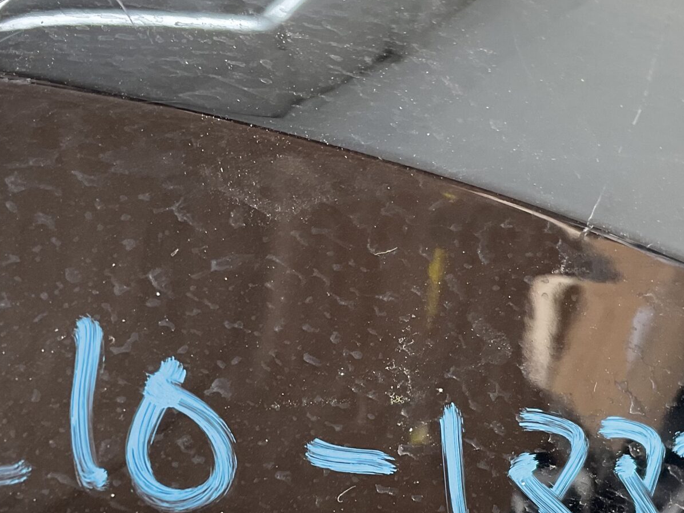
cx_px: 385
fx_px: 1225
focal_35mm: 62
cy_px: 415
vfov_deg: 23.3
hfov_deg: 31.2
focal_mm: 3
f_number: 1.8
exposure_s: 1/100
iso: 40
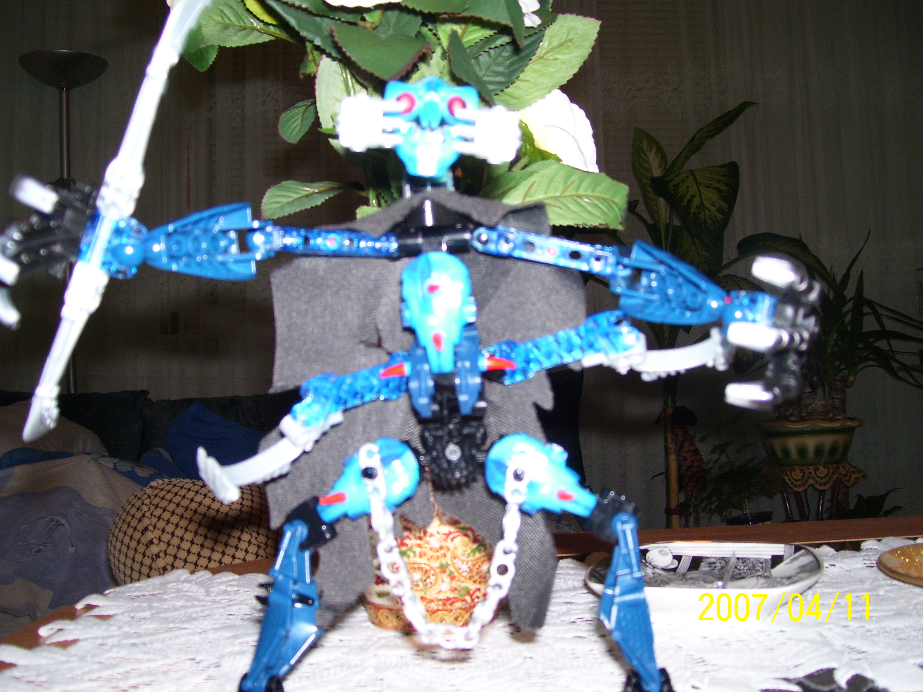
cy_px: 346
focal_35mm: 37
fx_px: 987
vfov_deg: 38.7
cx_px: 462
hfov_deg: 50.1
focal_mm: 6
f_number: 2.7
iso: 125
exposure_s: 1/60
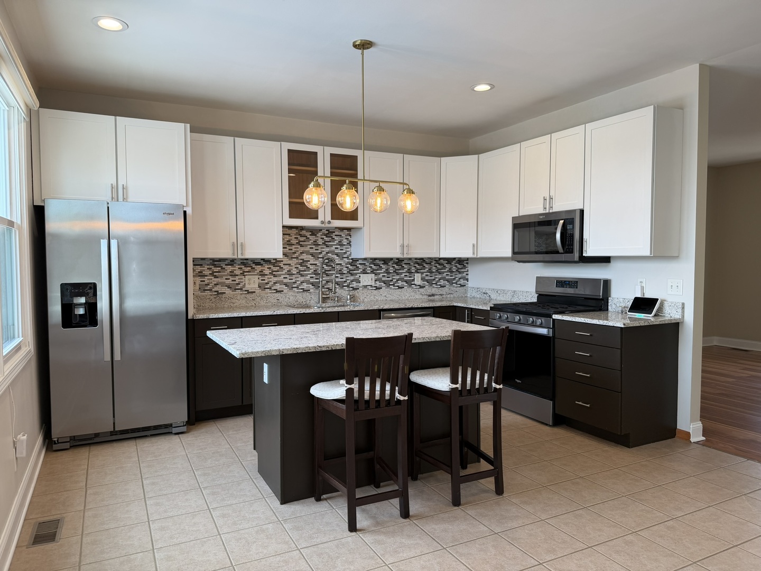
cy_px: 286
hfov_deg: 71.6
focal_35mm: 24
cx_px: 380
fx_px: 528
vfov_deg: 56.8
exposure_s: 1/120
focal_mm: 6.76
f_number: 1.78
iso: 64
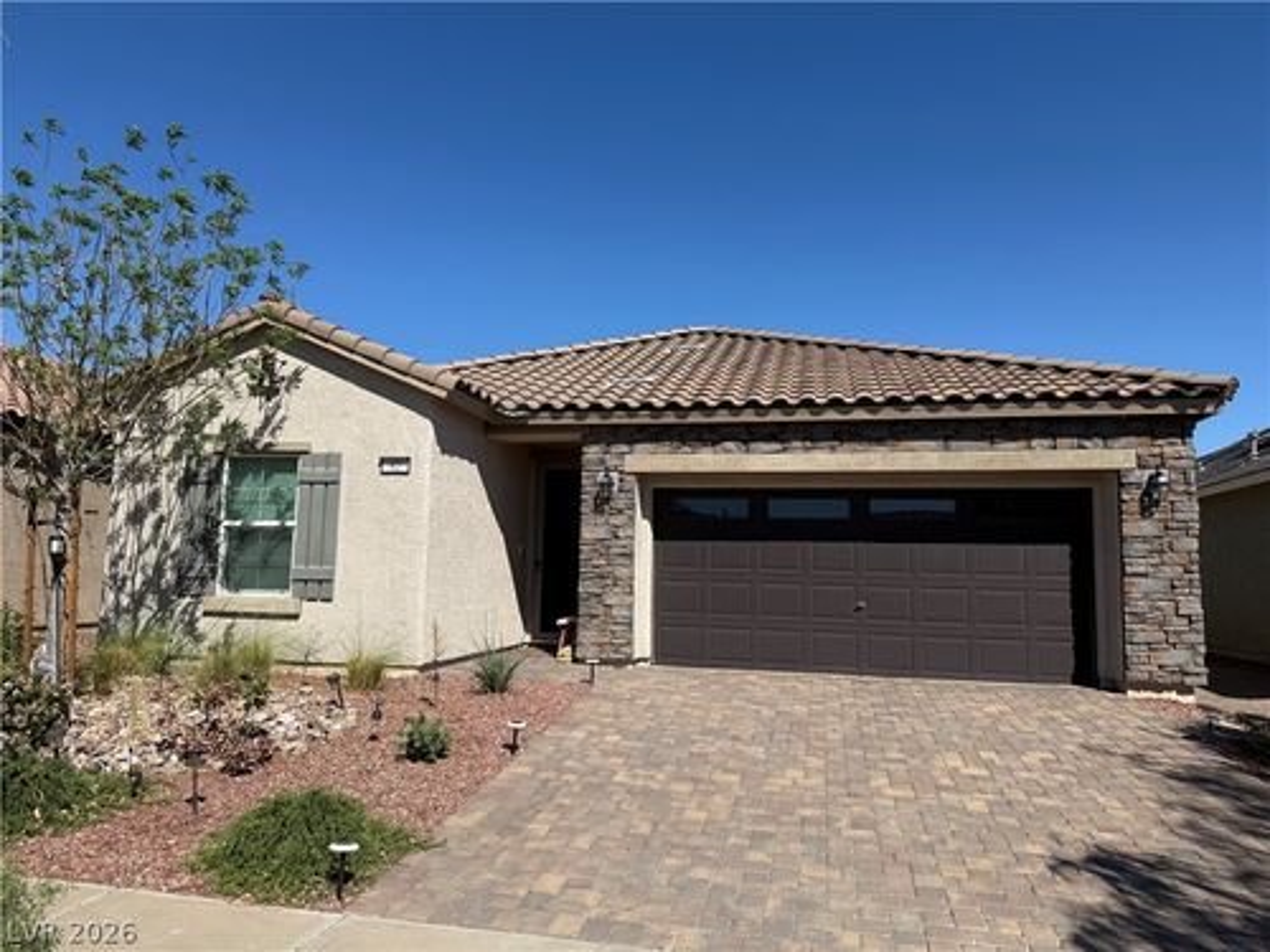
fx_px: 881
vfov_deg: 56.8
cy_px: 476
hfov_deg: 71.6
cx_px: 635
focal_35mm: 24
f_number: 1.78
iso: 80
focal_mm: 6.76
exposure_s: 1/6173
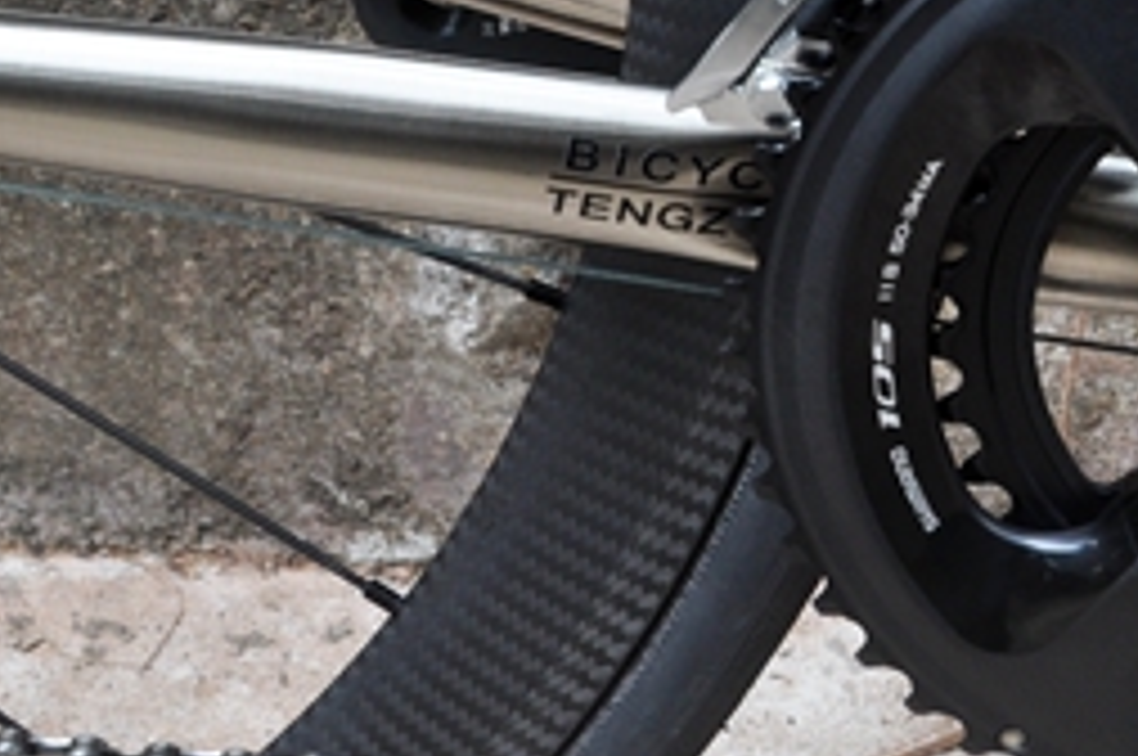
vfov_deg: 10.8
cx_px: 1196
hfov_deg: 15.9
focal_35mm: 126
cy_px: 79
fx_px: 3978
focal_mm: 28
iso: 400
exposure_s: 1/60
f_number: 8
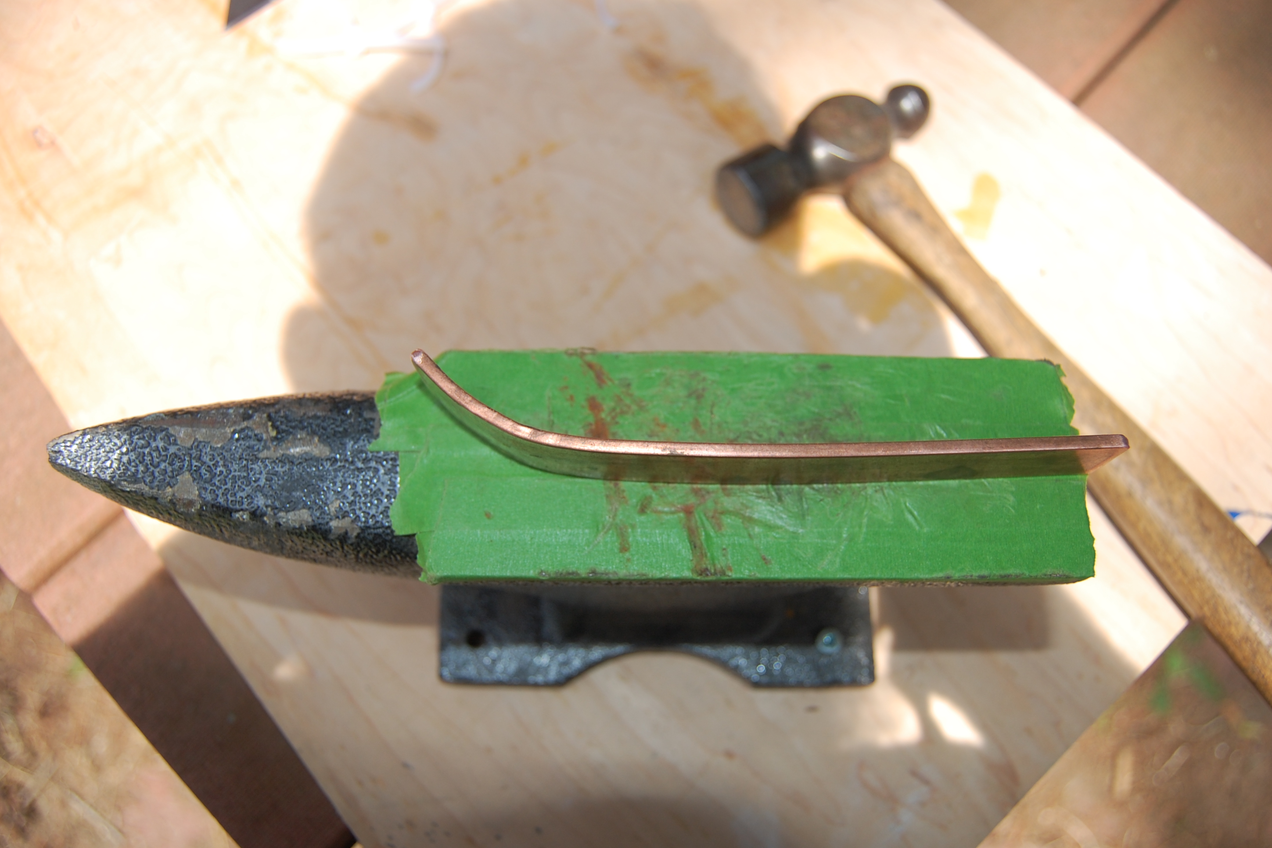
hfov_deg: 65.5
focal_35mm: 28
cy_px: 431
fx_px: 989
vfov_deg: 46.4
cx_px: 629
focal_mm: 18
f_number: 3.5
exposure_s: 1/400
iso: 200
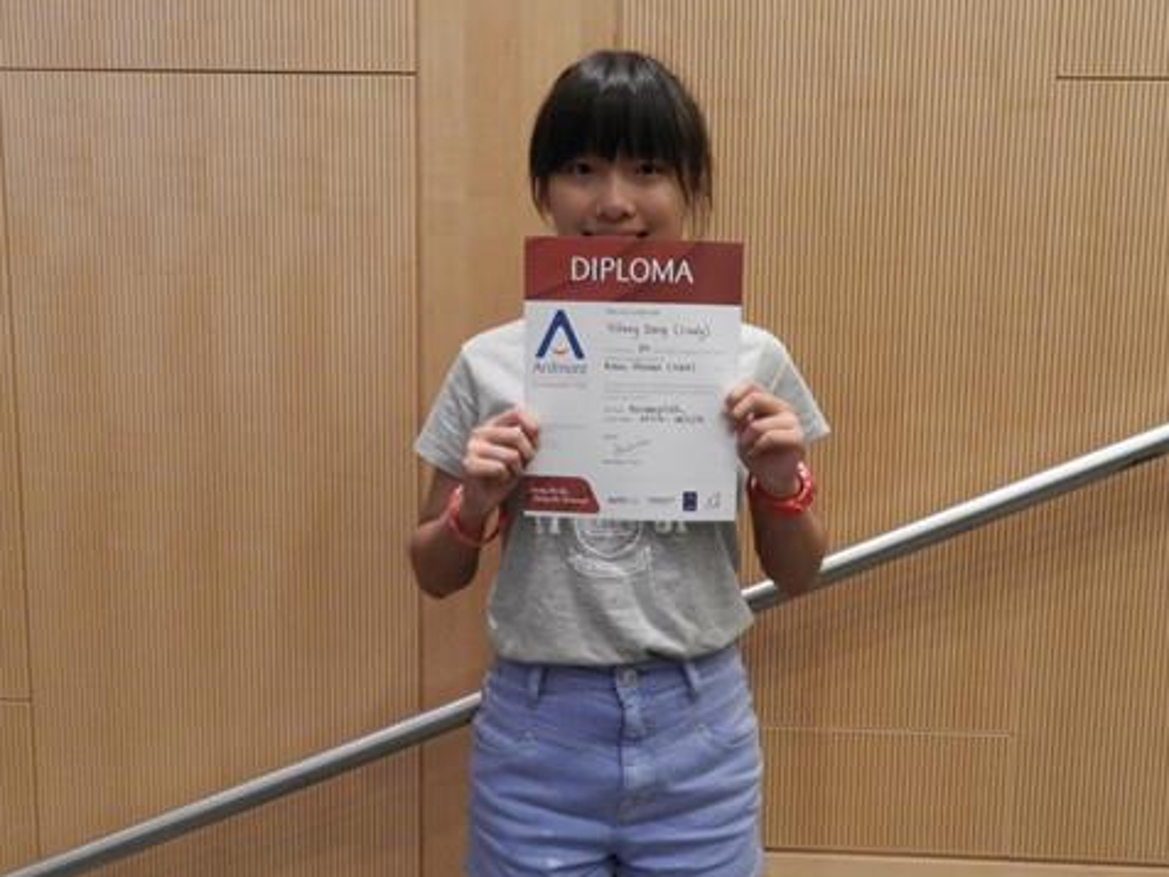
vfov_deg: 48.2
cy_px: 454
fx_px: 979
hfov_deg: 61.5
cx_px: 646
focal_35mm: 29
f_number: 3.4
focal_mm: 4
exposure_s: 1/10
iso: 800
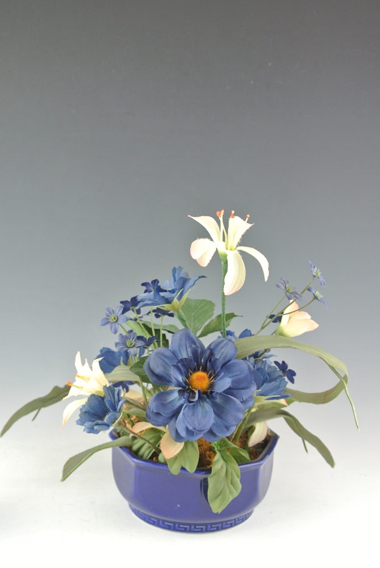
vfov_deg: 38.8
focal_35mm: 51
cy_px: 284
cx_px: 190
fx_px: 805
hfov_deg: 26.5
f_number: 4.8
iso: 450
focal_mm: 18.9
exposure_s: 1/60
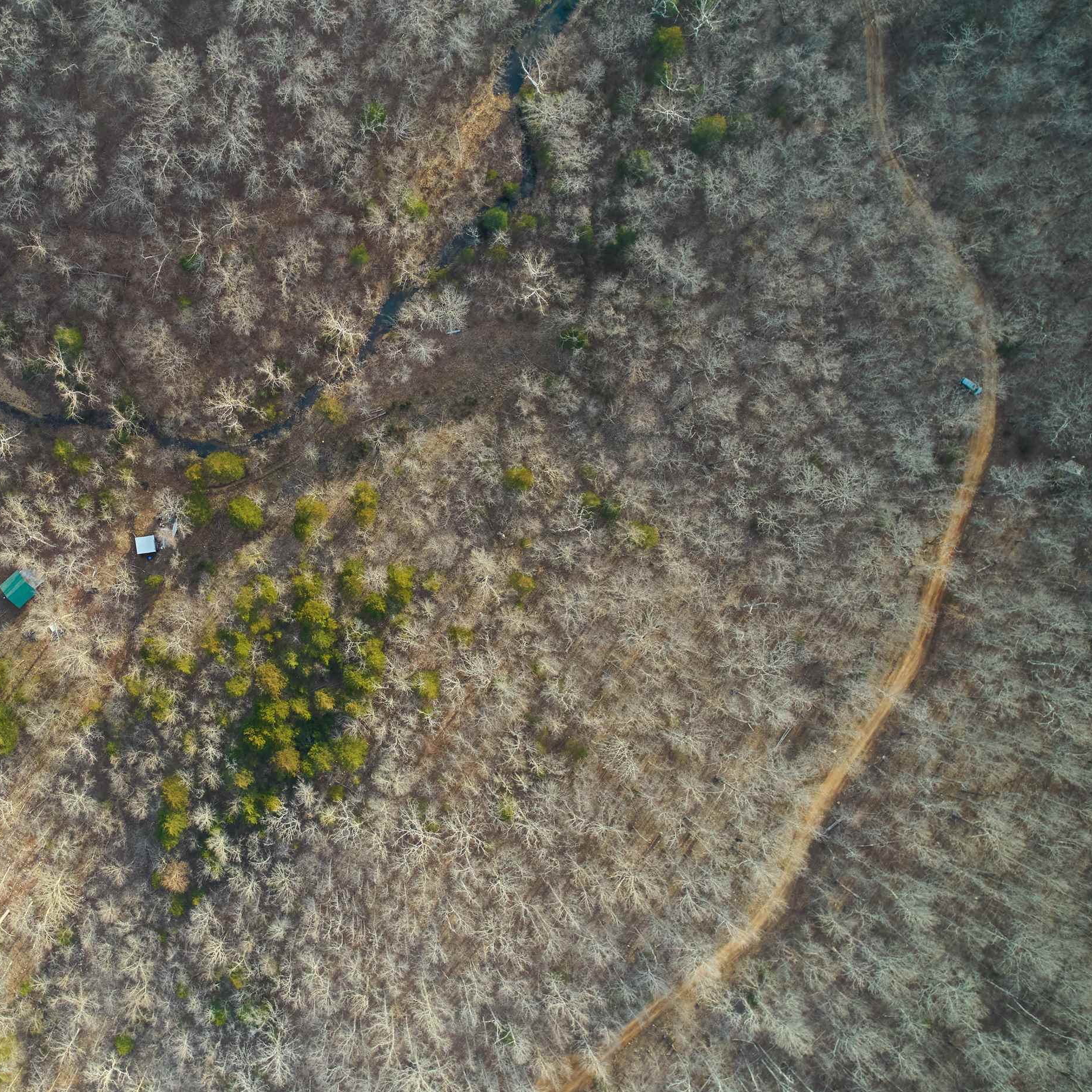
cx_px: 295
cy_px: 499
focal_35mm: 31
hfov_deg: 50.7
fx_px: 1106
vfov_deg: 52.5
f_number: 2.8
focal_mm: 8.38
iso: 100
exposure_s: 1/320
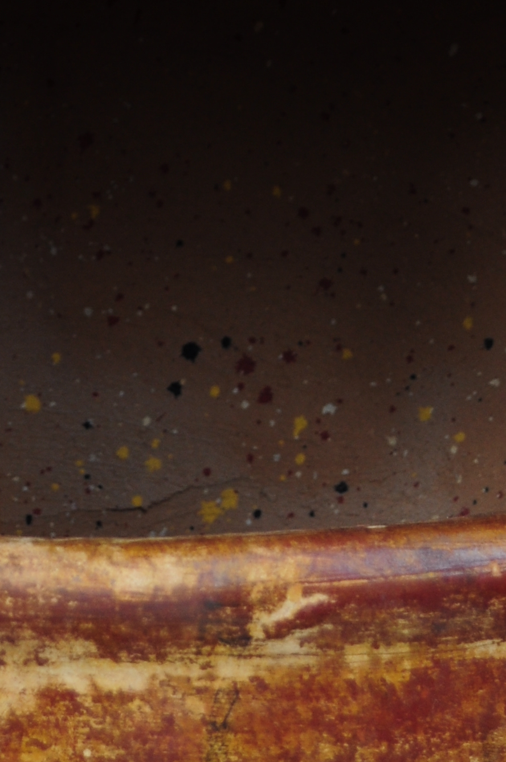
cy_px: -377
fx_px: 3255
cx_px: 134
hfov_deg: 8.9
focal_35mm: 154
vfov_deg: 12.7
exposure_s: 1/125
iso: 200
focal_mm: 32
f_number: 5.6
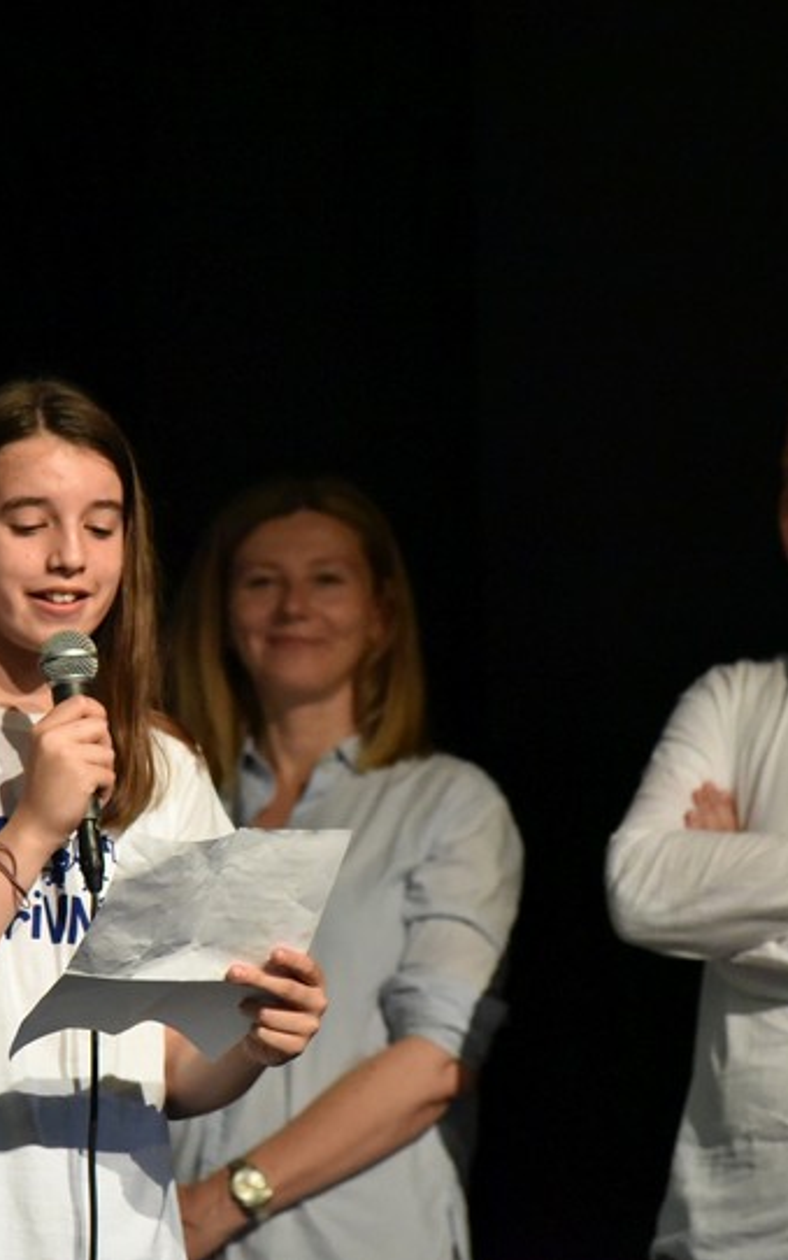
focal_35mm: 185
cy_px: 629
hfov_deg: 7.1
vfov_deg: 11.3
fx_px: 6353
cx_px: 307
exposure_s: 1/800
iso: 12800
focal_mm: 120
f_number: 4
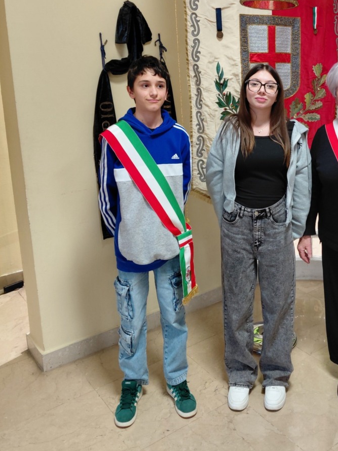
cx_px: 243
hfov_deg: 38.9
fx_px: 469
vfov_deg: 50.4
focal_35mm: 36
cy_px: 149
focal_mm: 4.69
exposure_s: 1/60
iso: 200
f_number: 1.8
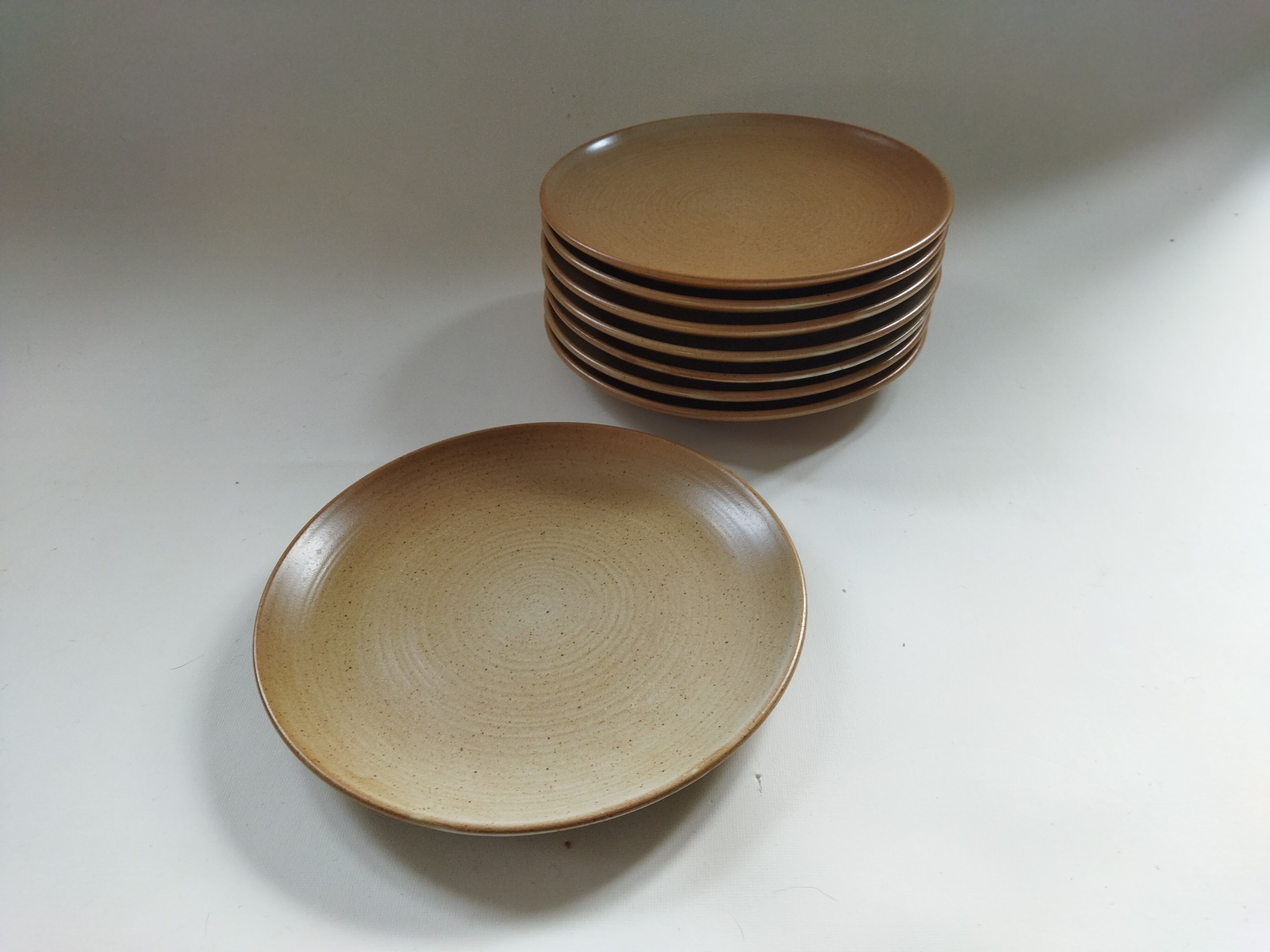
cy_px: 476
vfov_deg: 51.4
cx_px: 635
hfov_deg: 65.3
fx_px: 991
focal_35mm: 27
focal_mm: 4.71
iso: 128
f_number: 1.79
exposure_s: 1/50
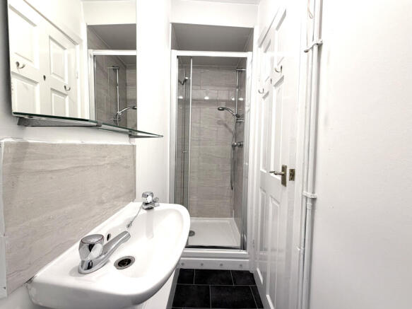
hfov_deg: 102.1
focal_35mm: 14
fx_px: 167
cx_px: 206
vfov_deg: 85.7
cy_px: 154
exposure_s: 1/121
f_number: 2.2
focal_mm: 2.22
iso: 160
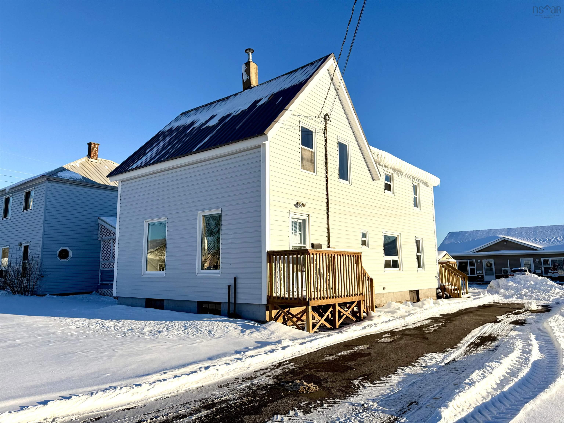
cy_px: 212
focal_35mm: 24
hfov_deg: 71.6
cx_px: 282
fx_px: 391
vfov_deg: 56.8
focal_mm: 6.76
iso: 80
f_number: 1.78
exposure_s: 1/5714
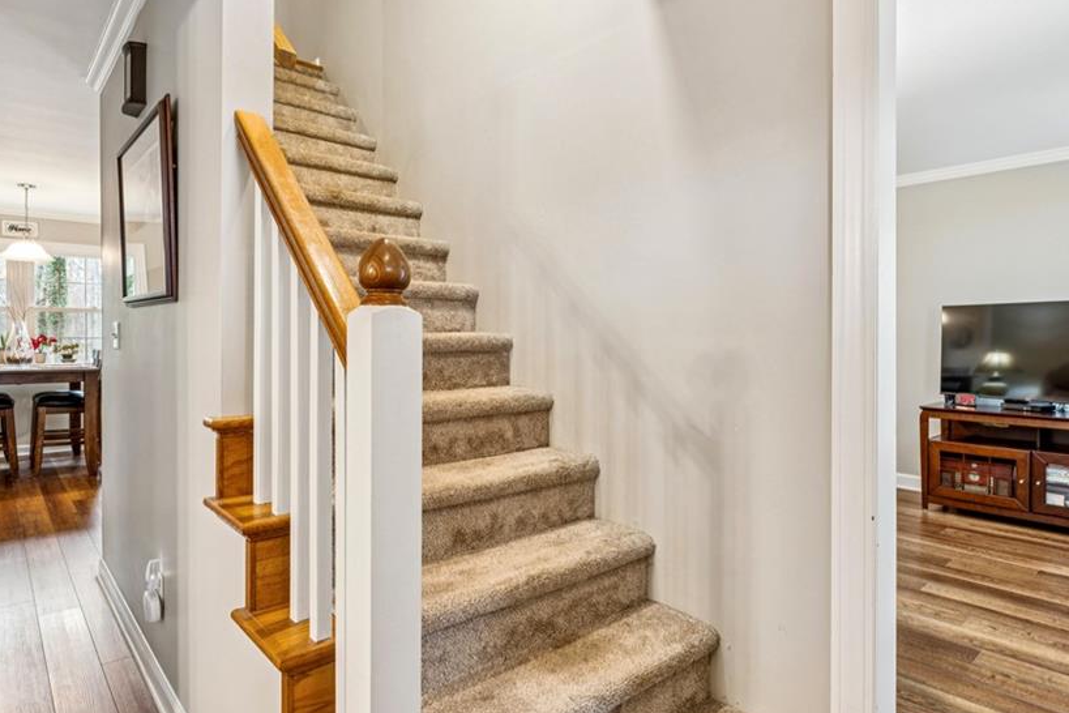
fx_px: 620
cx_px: 536
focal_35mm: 21
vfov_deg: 59.7
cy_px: 334
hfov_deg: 81.5
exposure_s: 3.2
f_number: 11
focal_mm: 16.7
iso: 100
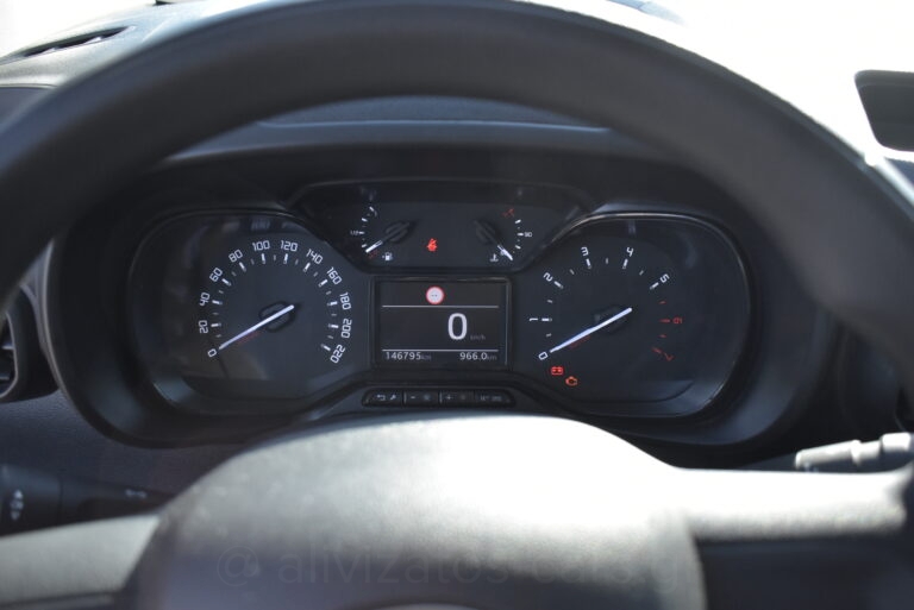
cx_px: 457
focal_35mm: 32
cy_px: 305
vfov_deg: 41.8
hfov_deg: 59.5
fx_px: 800
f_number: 3.8
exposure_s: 1/1000
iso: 1600
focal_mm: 21
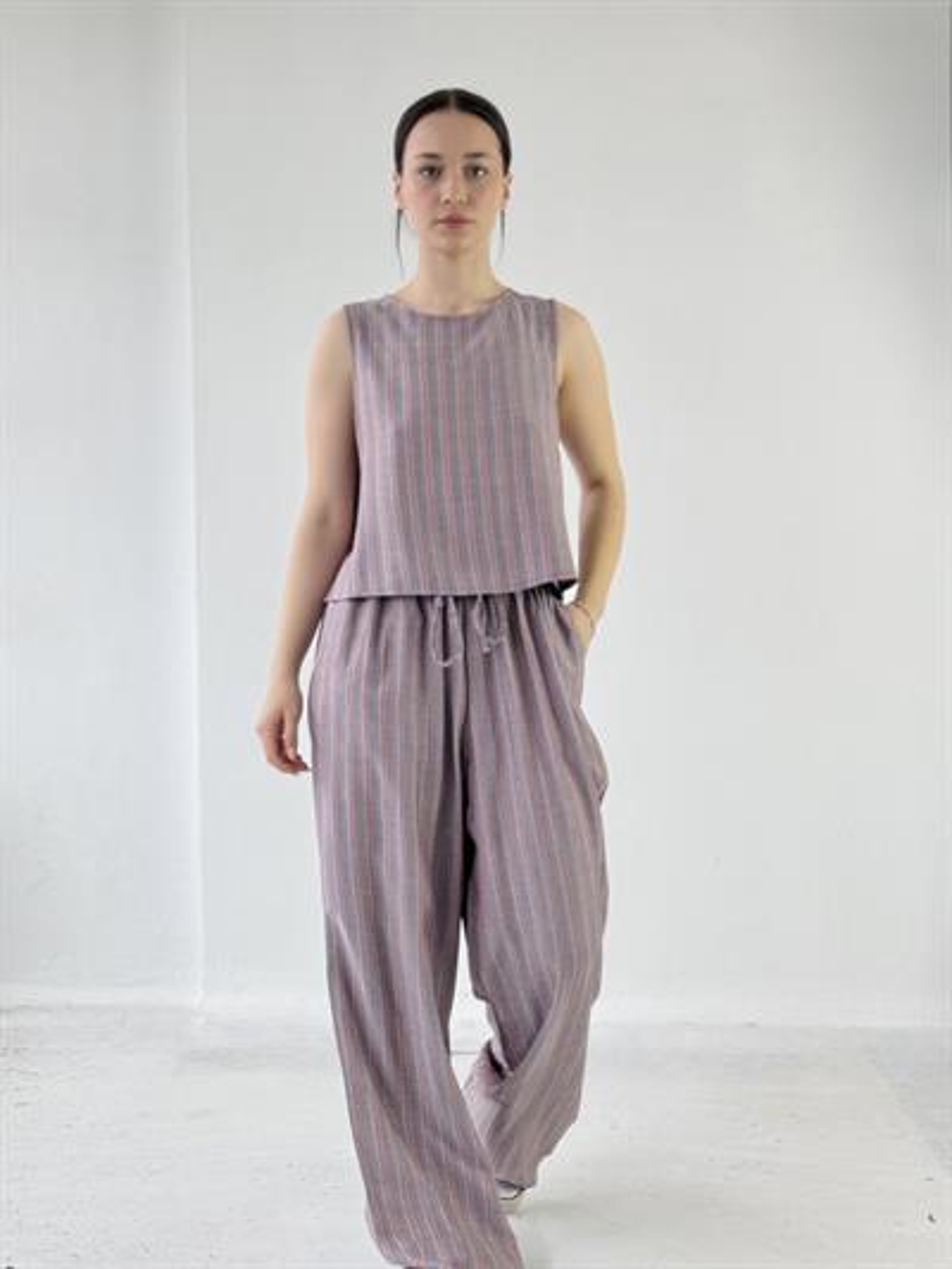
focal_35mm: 48
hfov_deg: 30.3
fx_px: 1759
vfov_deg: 39.6
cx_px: 476
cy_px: 634
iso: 64
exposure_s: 1/154
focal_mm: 6.76
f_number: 1.78
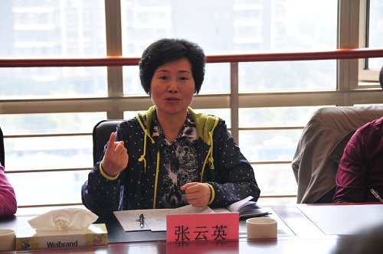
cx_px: 192
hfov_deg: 18.2
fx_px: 1195
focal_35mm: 112
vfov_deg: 12.1
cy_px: 127
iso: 200
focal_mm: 75
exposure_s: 1/40
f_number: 5
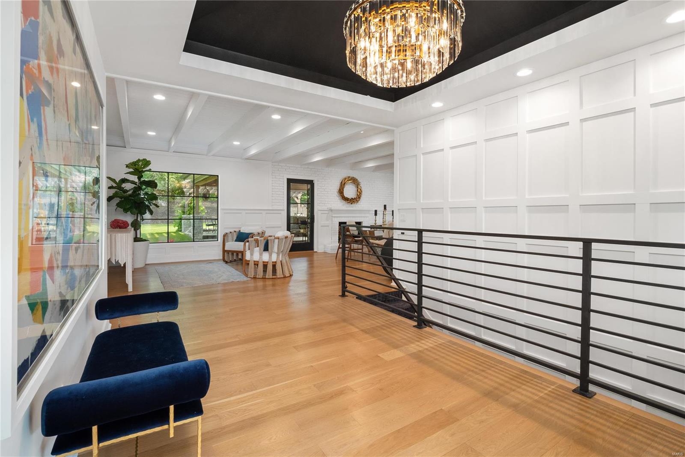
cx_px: 342
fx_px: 304
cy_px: 228
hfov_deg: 96.7
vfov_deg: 73.7
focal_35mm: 16
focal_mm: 8
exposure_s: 1/5
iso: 400
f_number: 8
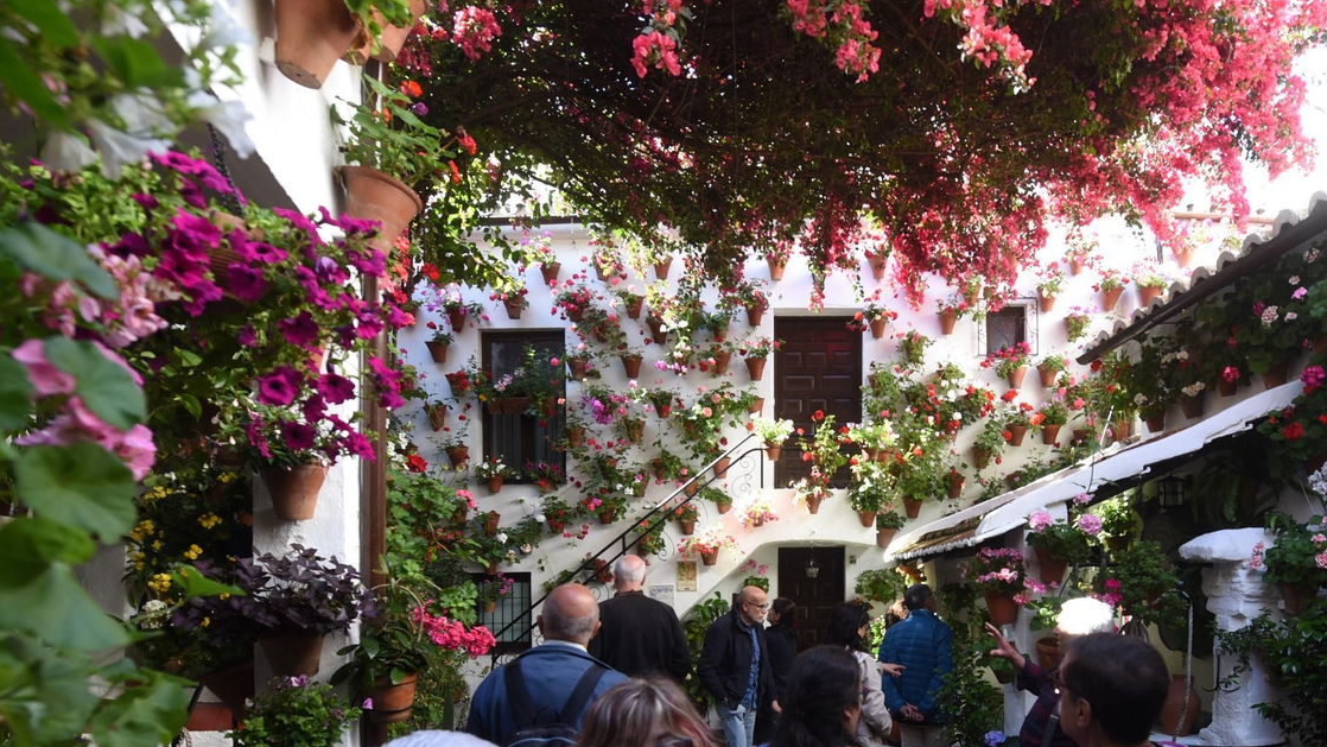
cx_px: 833
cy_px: 569
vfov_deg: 51.1
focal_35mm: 21
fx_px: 739
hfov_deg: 82.2
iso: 400
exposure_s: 1/200
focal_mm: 14
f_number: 4.5
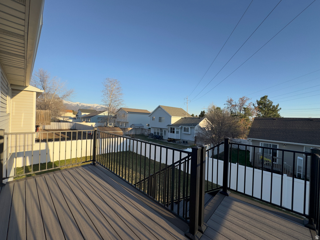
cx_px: 160
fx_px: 129
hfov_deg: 102.1
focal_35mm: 14
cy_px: 120
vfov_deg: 85.7
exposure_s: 1/796
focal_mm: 2.22
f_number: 2.2
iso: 40
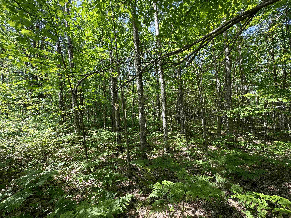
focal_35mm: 14
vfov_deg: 85.7
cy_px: 109
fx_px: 118
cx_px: 146
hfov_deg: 102.1
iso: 40
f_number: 2.2
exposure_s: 1/128
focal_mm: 2.22
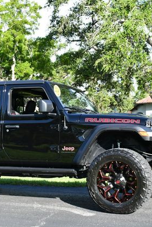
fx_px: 462
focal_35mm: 73
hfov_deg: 18.6
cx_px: 37
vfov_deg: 27.7
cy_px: 114
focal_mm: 24
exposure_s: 1/250
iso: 200
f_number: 6.3
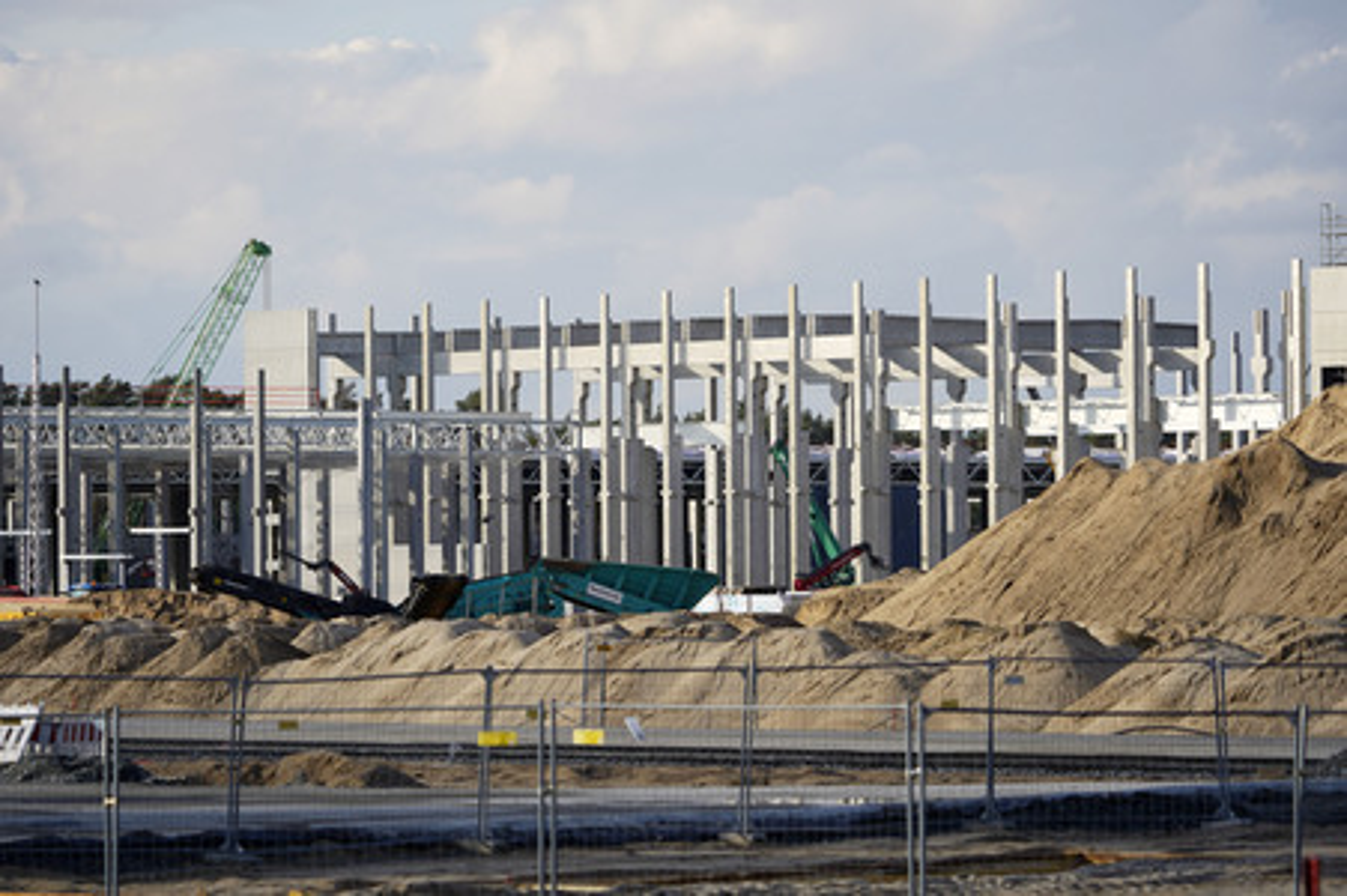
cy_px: 448
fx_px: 7478
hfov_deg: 10.3
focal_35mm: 200
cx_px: 674
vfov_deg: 6.9
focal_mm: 200
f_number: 7.1
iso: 100
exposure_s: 1/640
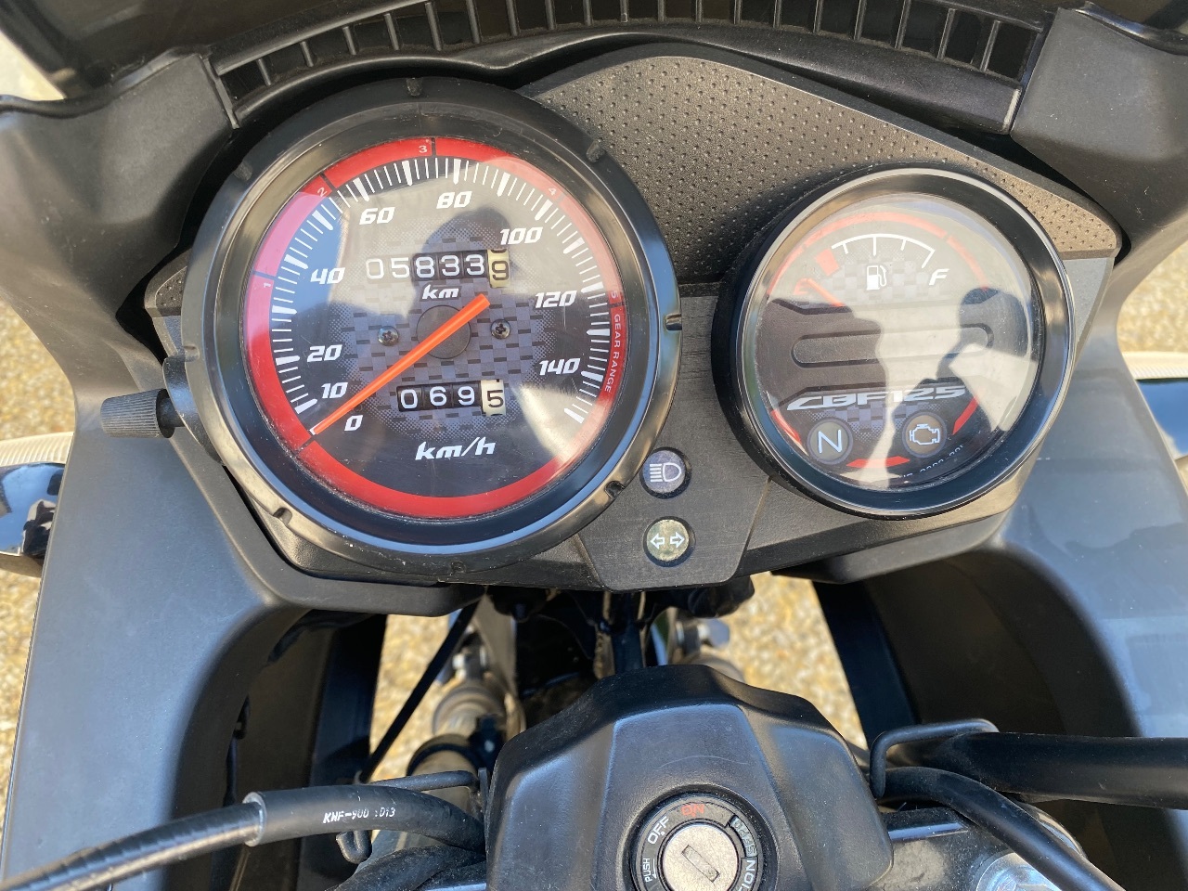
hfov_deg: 67.3
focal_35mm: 26
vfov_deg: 53.1
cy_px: 446
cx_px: 594
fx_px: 892
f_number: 1.8
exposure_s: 1/122
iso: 50
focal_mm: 4.25
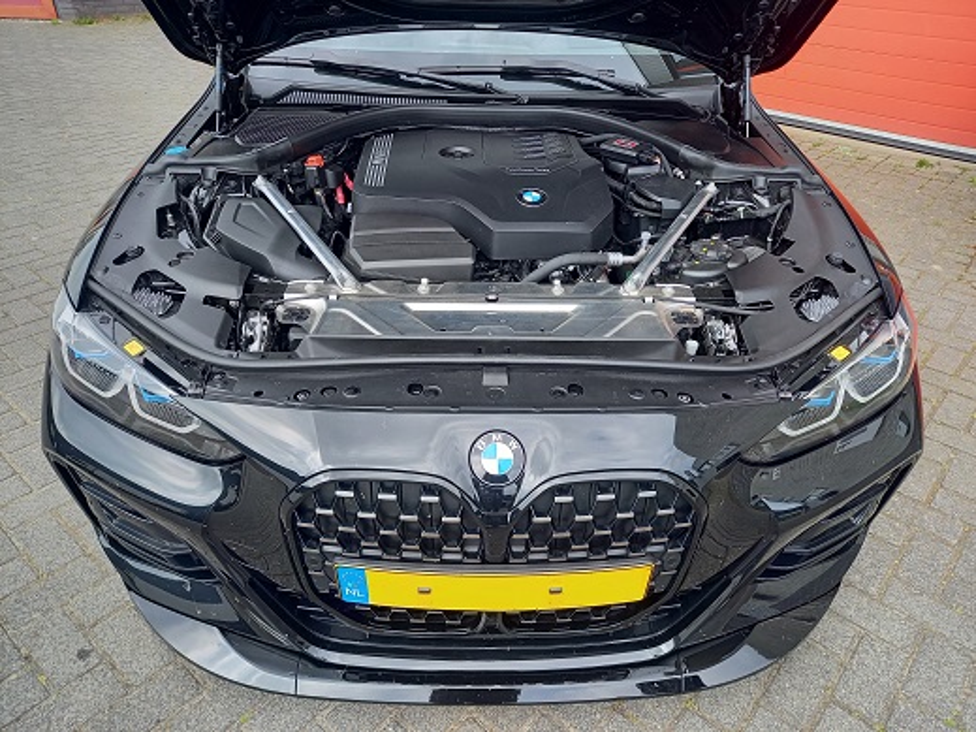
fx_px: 705
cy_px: 366
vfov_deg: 54.9
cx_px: 488
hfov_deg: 69.4
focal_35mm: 25
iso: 50
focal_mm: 4.65
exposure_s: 1/133
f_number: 1.8
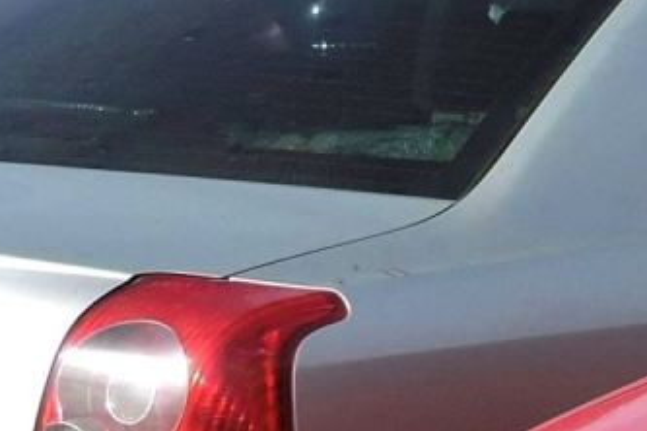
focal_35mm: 250
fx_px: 4493
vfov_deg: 5.5
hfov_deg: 7.7
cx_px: 1477
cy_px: 429
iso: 100
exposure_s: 1/640
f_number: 3.8
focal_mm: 7.2
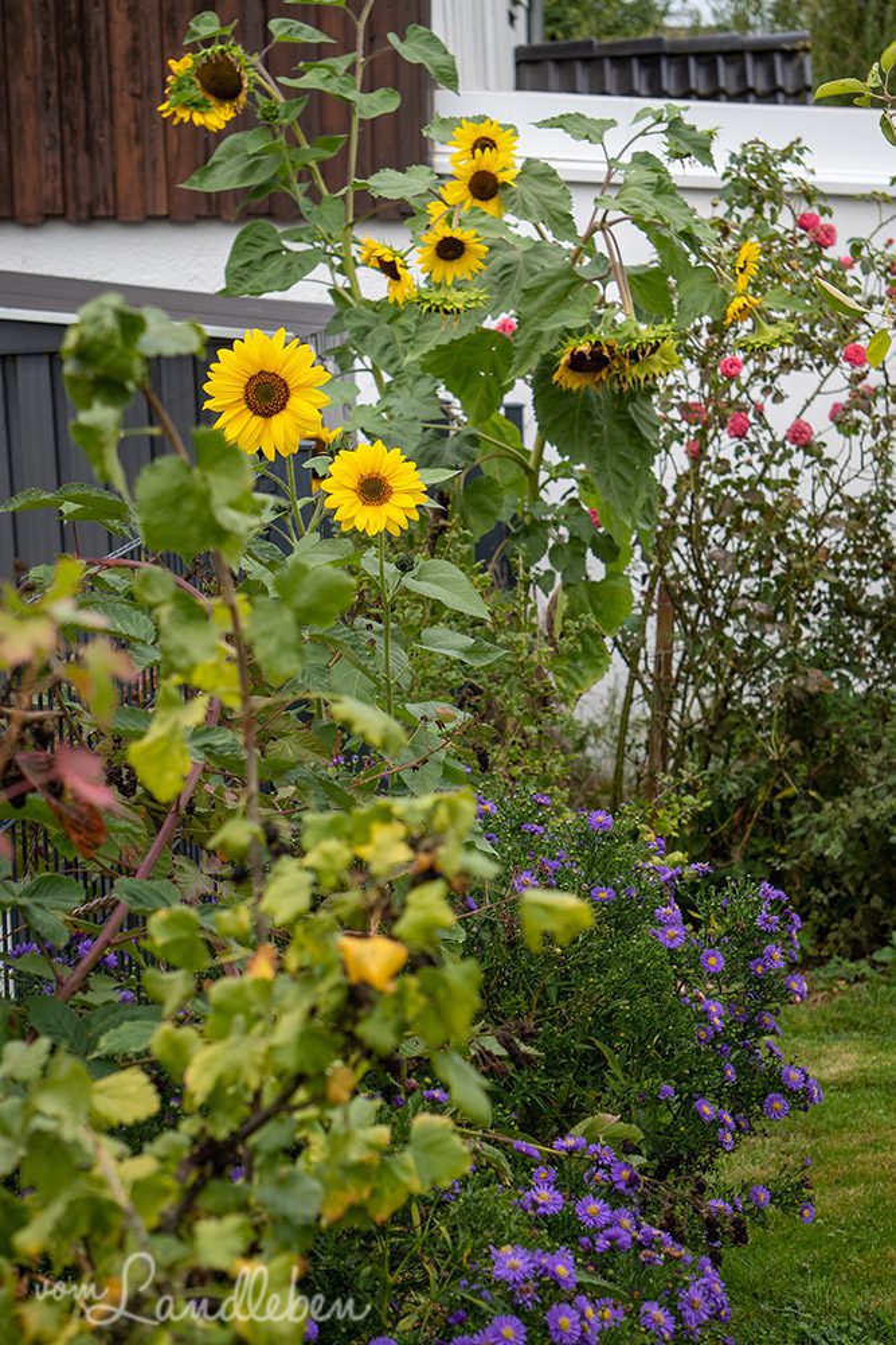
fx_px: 3060
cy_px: 672
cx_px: 448
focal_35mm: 82
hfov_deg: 16.7
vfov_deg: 24.8
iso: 400
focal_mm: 55
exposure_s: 1/320
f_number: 6.3
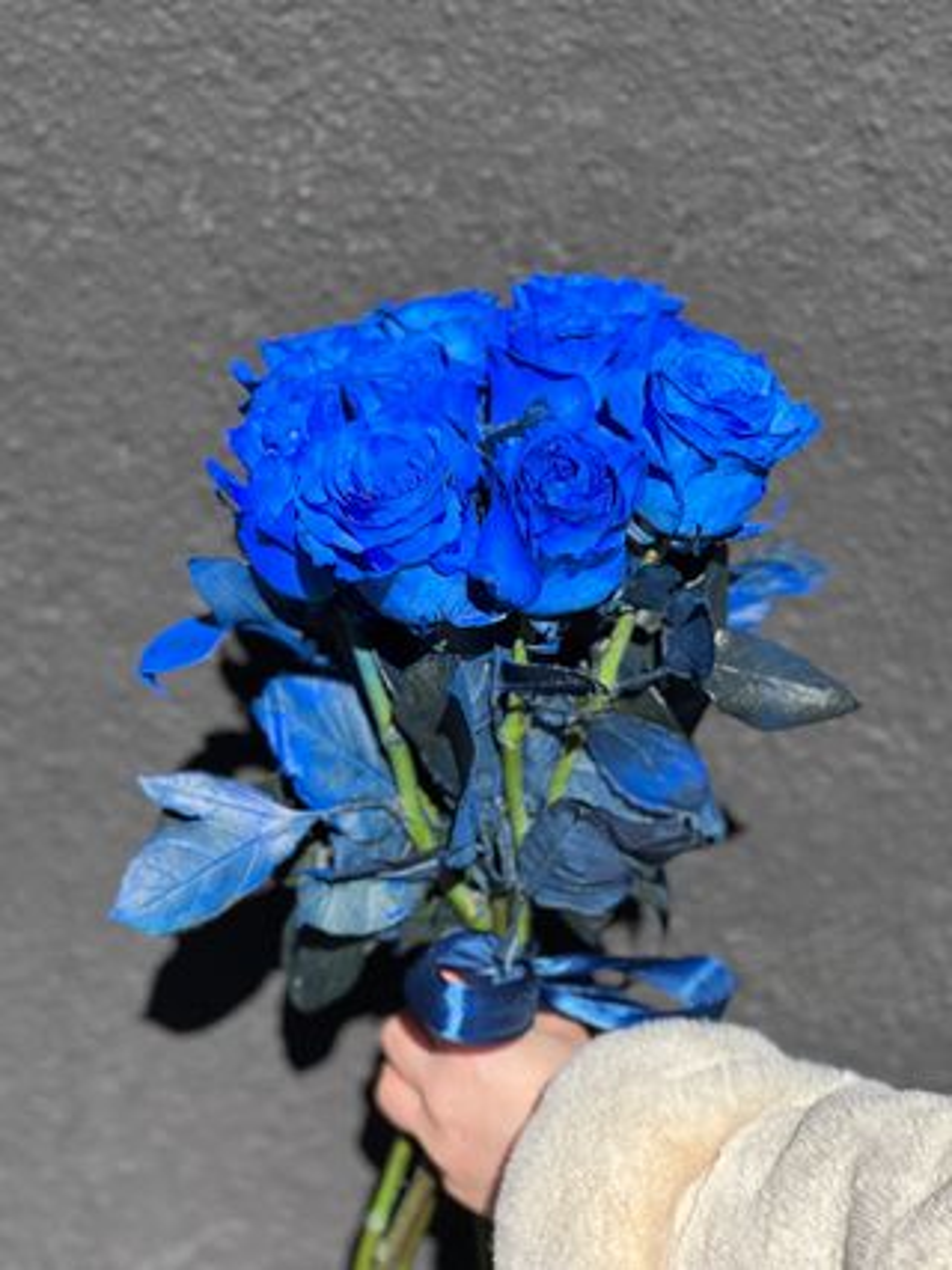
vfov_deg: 25.3
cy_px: 635
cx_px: 476
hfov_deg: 19.1
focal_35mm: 77
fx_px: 2825
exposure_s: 1/365
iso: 32
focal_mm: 9
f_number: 2.8
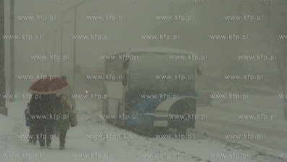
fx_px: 1446
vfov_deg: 6.4
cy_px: 66
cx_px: 144
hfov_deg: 11.3
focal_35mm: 190
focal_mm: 120
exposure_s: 1/200
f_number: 11
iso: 400
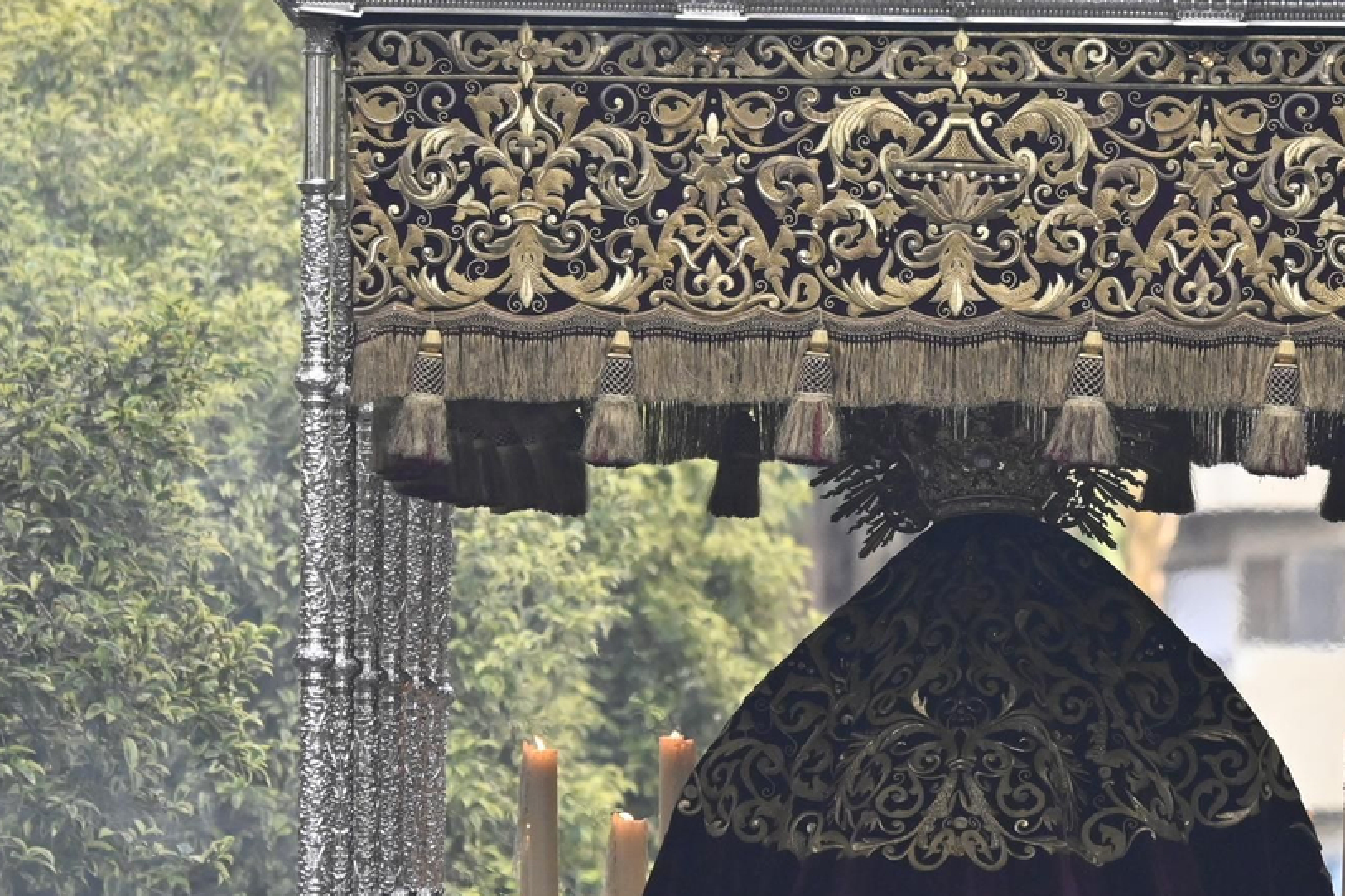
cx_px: 987
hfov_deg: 3.3
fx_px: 23195
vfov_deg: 2.2
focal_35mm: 621
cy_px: 487
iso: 1600
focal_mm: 210
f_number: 6.3
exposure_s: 1/320
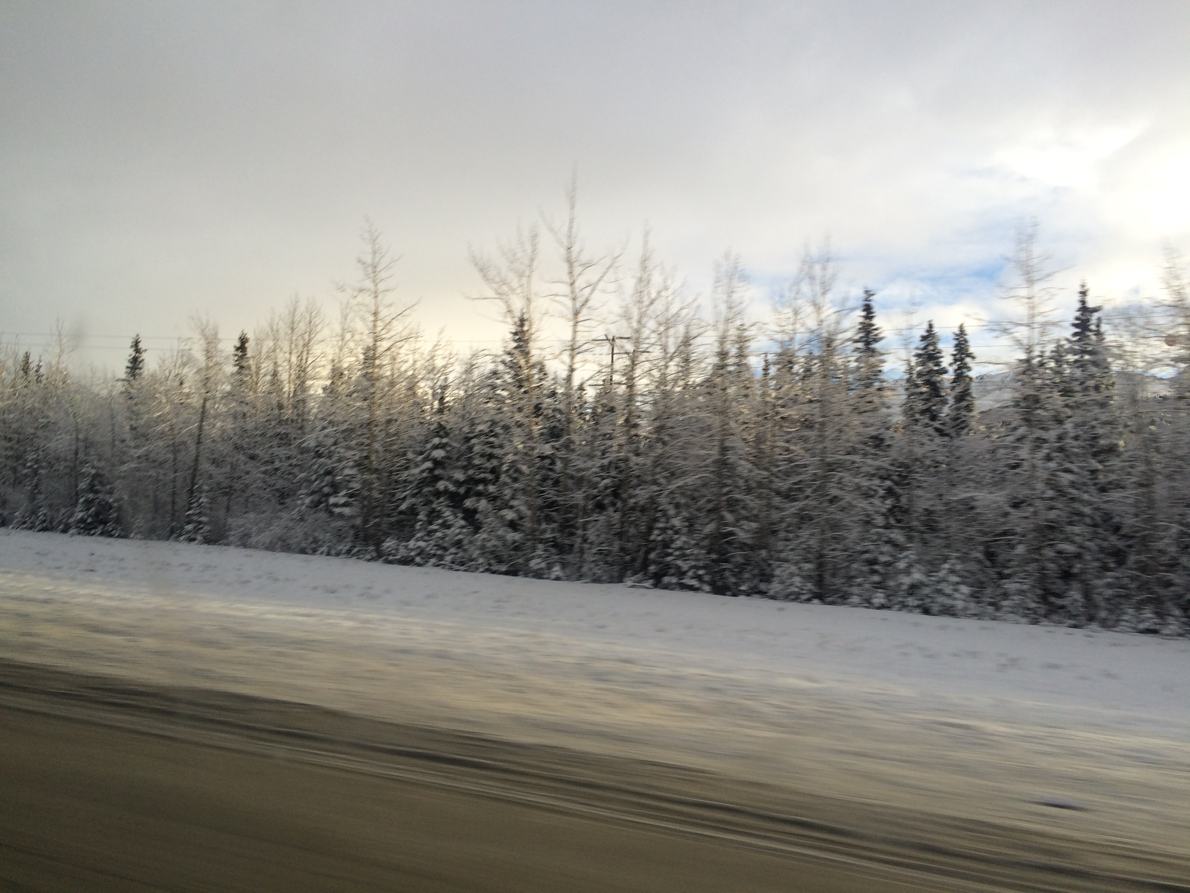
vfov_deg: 48.2
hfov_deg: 61.7
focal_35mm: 29
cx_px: 595
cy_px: 446
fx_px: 997
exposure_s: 1/120
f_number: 2.2
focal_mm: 4.15
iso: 32
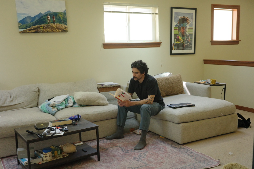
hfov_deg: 48.5
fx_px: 282
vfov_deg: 33.4
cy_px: 84
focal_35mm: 40
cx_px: 127
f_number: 4
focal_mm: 26
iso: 3200
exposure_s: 1/250
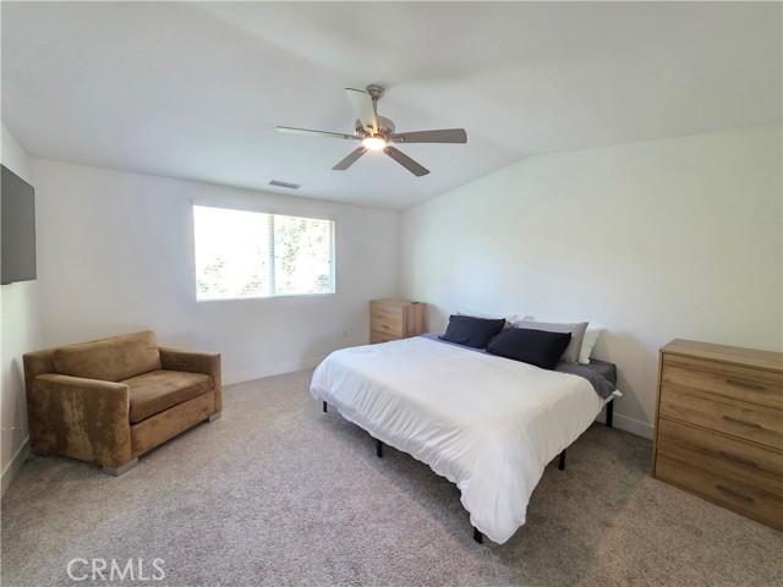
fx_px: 294
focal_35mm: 13
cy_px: 294
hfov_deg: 106.2
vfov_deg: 89.9
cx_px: 392
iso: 400
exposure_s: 1/60
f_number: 1.9
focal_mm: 2.2
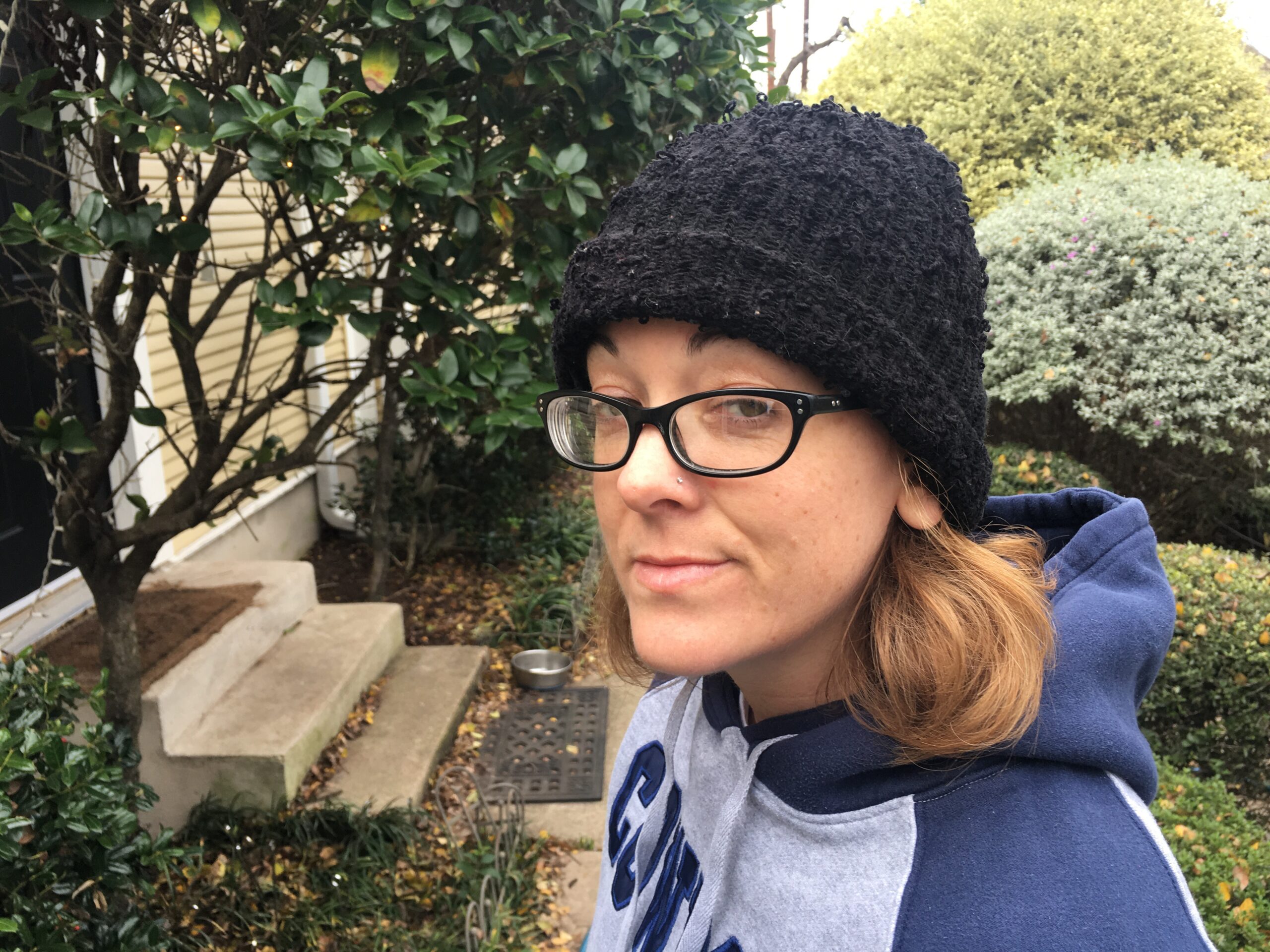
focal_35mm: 29
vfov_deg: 48.2
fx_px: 1064
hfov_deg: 61.7
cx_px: 635
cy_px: 476
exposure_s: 1/120
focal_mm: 4.15
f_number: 2.2
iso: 25
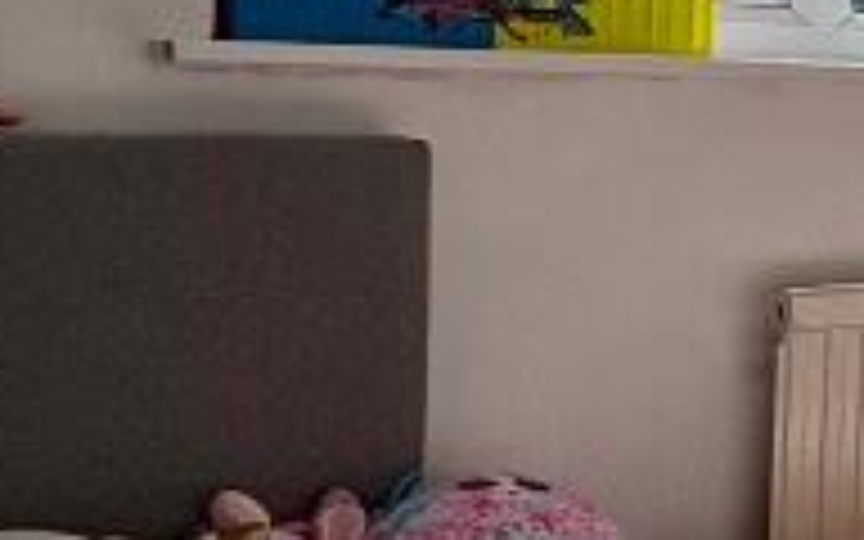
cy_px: 81
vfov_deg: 16.4
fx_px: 1860
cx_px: 1912
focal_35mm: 79
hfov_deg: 16.4
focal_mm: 2.22
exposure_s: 1/646
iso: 64
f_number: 2.2
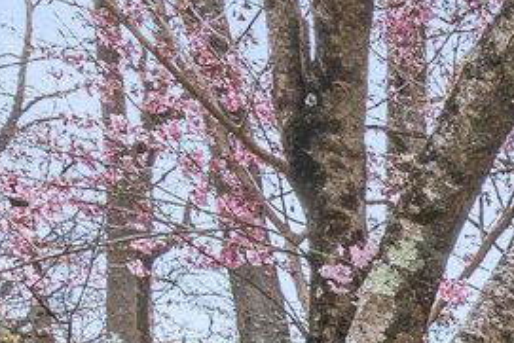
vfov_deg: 13.3
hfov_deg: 14.3
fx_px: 1457
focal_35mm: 102
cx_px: 1193
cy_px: 298
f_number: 8
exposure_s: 1/250
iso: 200
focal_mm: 16
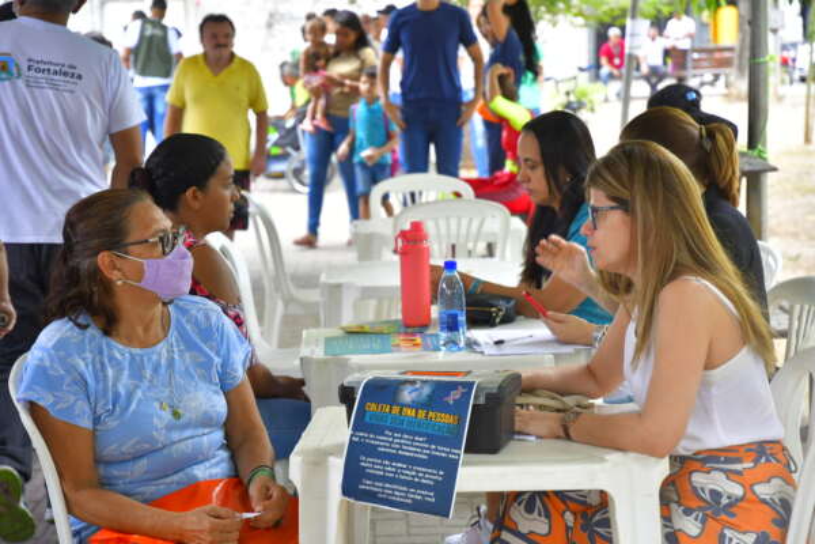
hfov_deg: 22.6
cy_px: 272
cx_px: 408
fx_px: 2037
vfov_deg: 15.2
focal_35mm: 90
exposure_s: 1/180
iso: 500
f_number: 3.8
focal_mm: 60
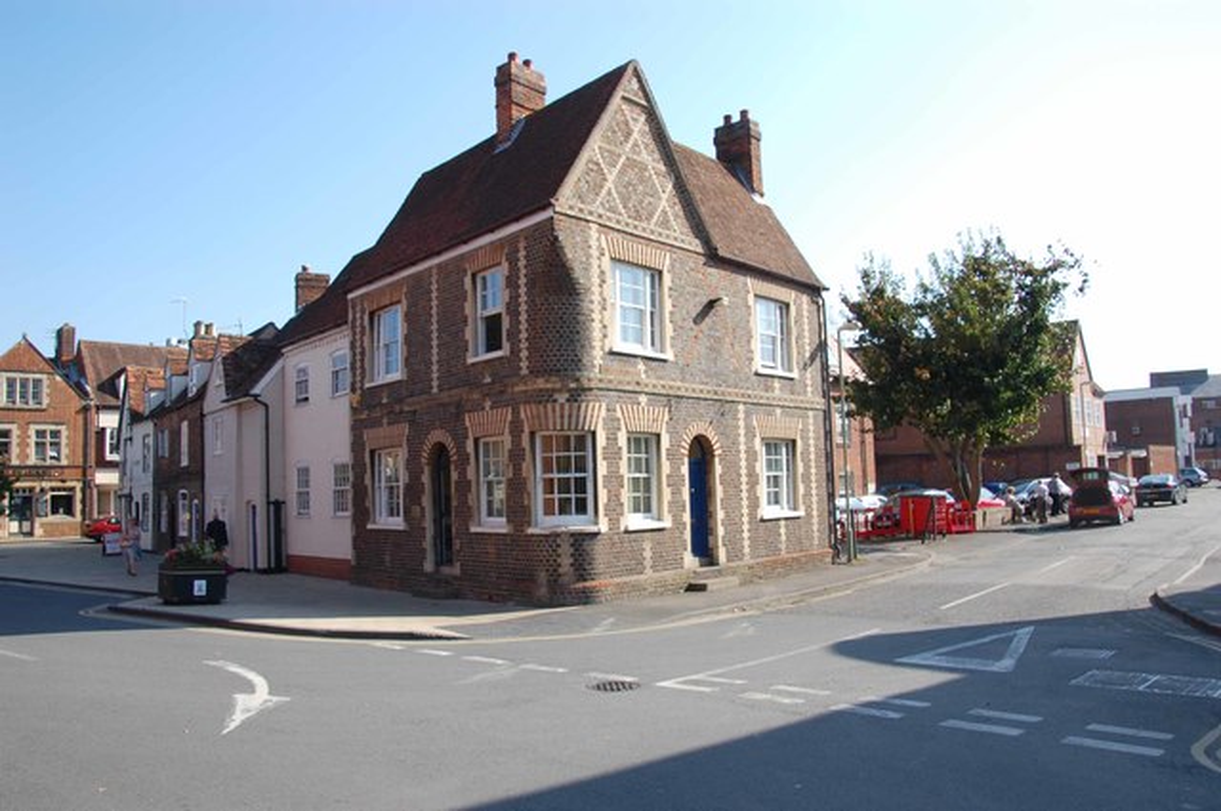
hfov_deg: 67.4
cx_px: 610
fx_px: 915
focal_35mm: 27
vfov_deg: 47.8
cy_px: 406
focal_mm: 18
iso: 200
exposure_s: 1/250
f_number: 8
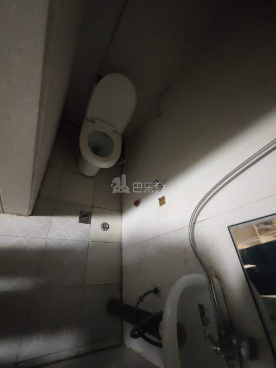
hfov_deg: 85.7
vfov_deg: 102.1
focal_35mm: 14
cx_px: 138
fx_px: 149
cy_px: 184
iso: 6400
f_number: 2.2
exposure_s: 1/16.7
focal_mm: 2.16
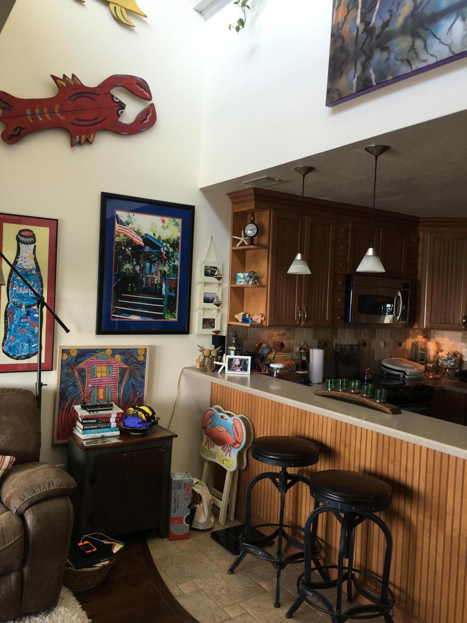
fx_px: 522
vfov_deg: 61.7
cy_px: 312
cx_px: 234
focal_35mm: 29
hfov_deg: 48.2
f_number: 2.2
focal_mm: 4.15
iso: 32
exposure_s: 1/30
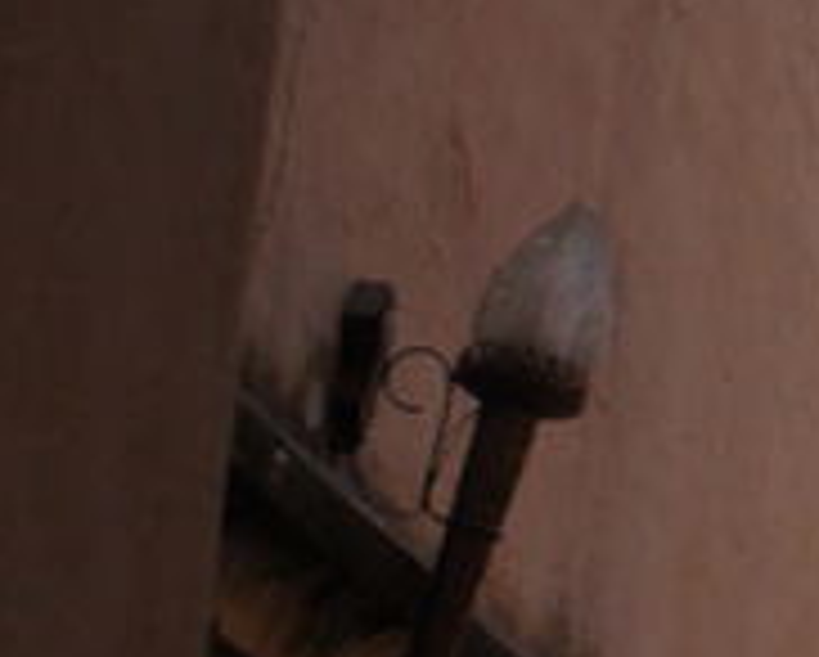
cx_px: 2295
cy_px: 274
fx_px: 4877
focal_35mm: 201
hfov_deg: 8.4
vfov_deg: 7.7
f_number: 6.3
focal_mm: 18
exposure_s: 1/400
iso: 200
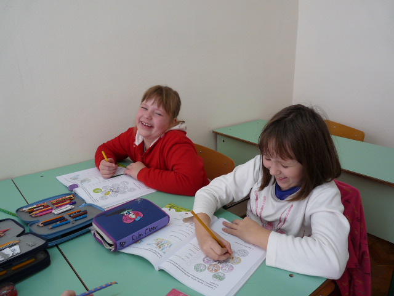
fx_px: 307
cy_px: 148
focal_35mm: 27
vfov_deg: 51.4
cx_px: 197
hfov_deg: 65.3
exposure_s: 1/40
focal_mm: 4.8
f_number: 2.8
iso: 100
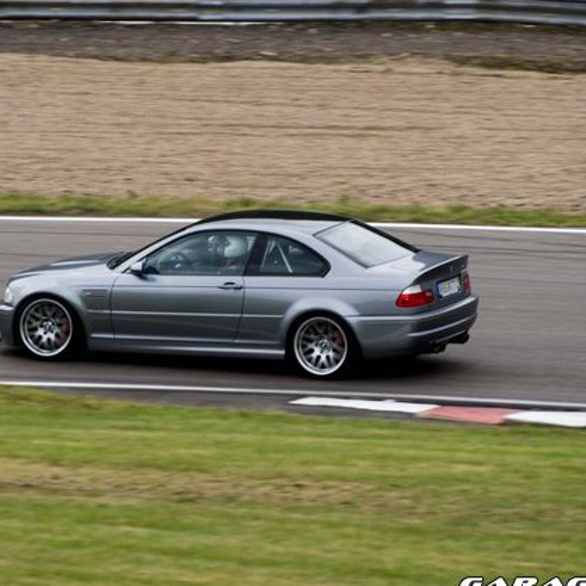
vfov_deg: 3.7
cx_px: 251
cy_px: 299
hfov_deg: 3.7
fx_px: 8983
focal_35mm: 469
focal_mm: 240
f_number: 5.6
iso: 100
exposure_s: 1/250
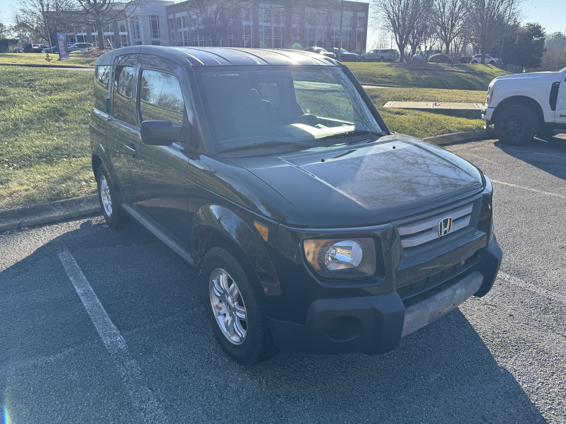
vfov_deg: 56.8
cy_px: 212
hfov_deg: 71.6
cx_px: 283
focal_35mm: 24
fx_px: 392
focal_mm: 6.76
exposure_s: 1/1193
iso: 80
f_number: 1.78
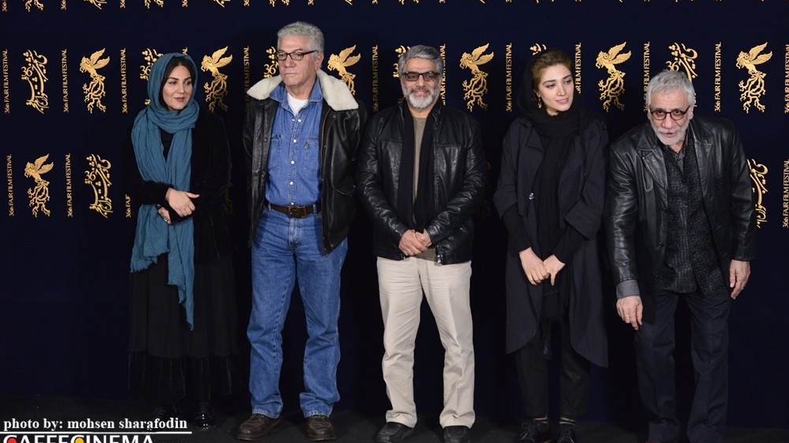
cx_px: 394
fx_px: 1757
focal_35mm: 84
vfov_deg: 14.4
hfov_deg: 25.3
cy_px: 208
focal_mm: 80
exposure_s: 1/200
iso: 4000
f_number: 2.8
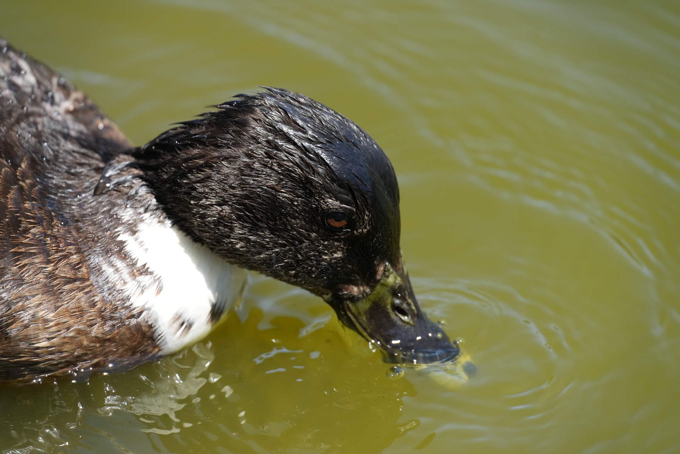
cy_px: 227
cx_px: 340
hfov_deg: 3.4
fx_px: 11332
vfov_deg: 2.3
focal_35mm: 600
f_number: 5.6
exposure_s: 1/1600
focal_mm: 600
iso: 1250
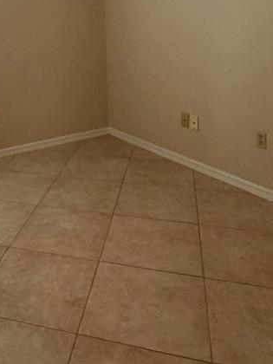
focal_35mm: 40
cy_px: 39
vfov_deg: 43.0
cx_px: 32
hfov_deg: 34.2
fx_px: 421
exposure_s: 1/60
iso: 250
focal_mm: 2.22
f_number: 2.2
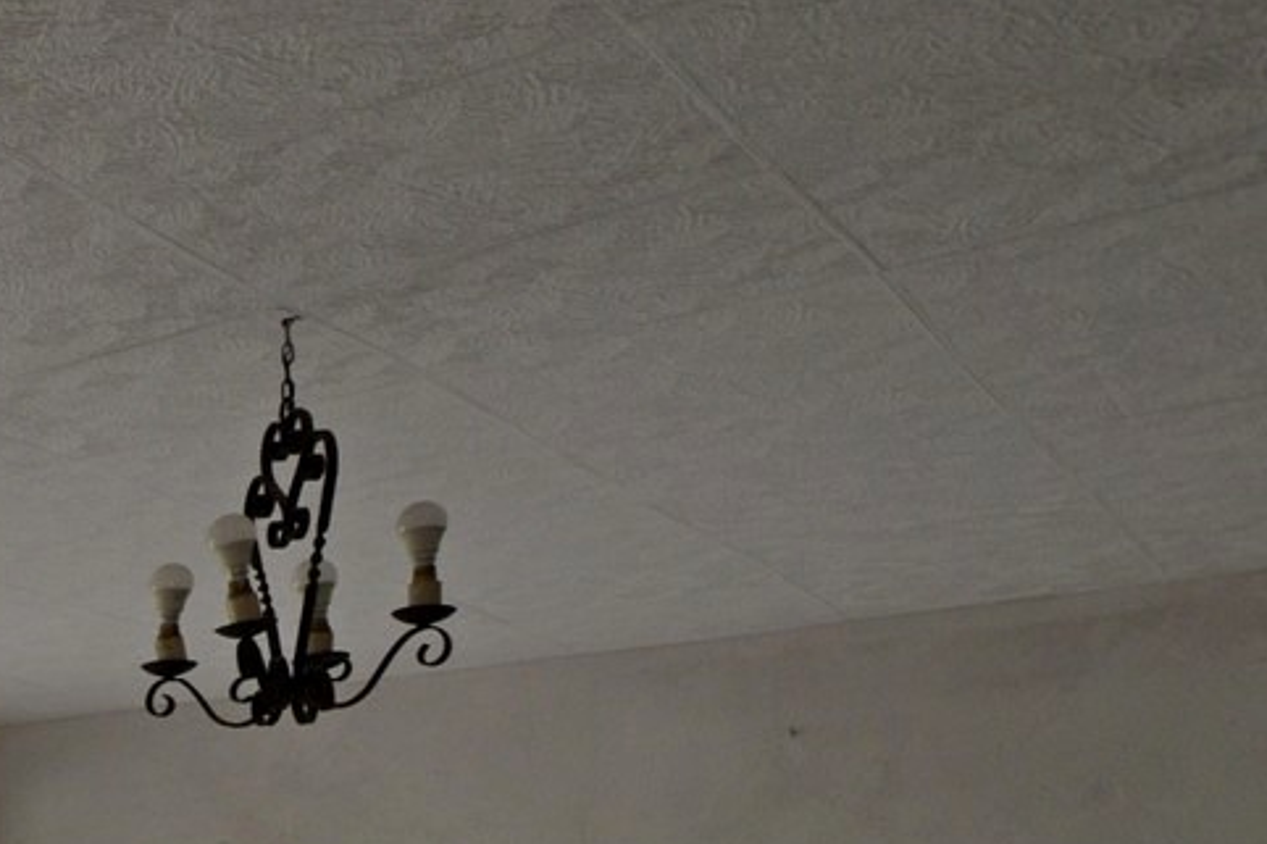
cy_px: 1148
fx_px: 1970
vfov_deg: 21.5
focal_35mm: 56
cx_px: -994
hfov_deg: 22.2
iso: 400
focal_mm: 10
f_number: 5
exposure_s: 1/100
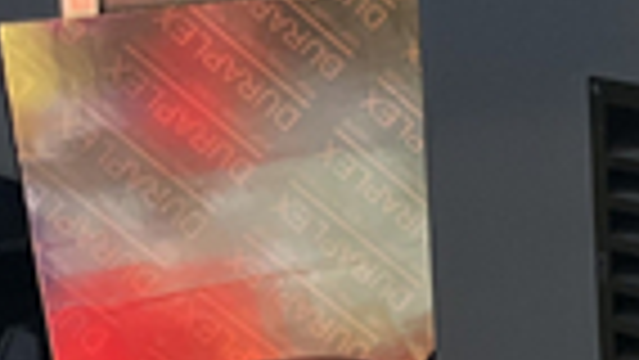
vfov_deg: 7.5
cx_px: 1624
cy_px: -76
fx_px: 2712
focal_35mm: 160
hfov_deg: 11.0
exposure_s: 1/120
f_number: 1.6
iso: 64
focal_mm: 5.1
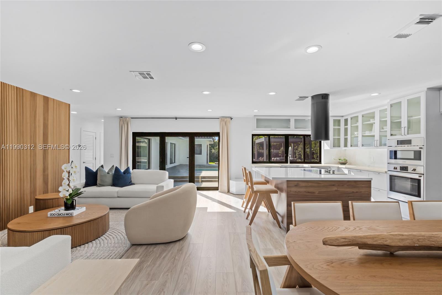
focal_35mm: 16
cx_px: 221
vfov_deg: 72.0
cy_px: 148
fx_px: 203
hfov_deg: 95.0
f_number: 16
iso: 250
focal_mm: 16.5
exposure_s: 1/4
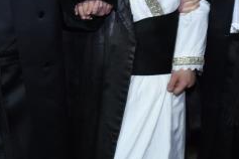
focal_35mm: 121
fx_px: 803
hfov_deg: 16.9
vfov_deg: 11.3
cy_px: 26
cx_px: 103
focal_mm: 28
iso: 1250
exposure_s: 1/100
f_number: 5
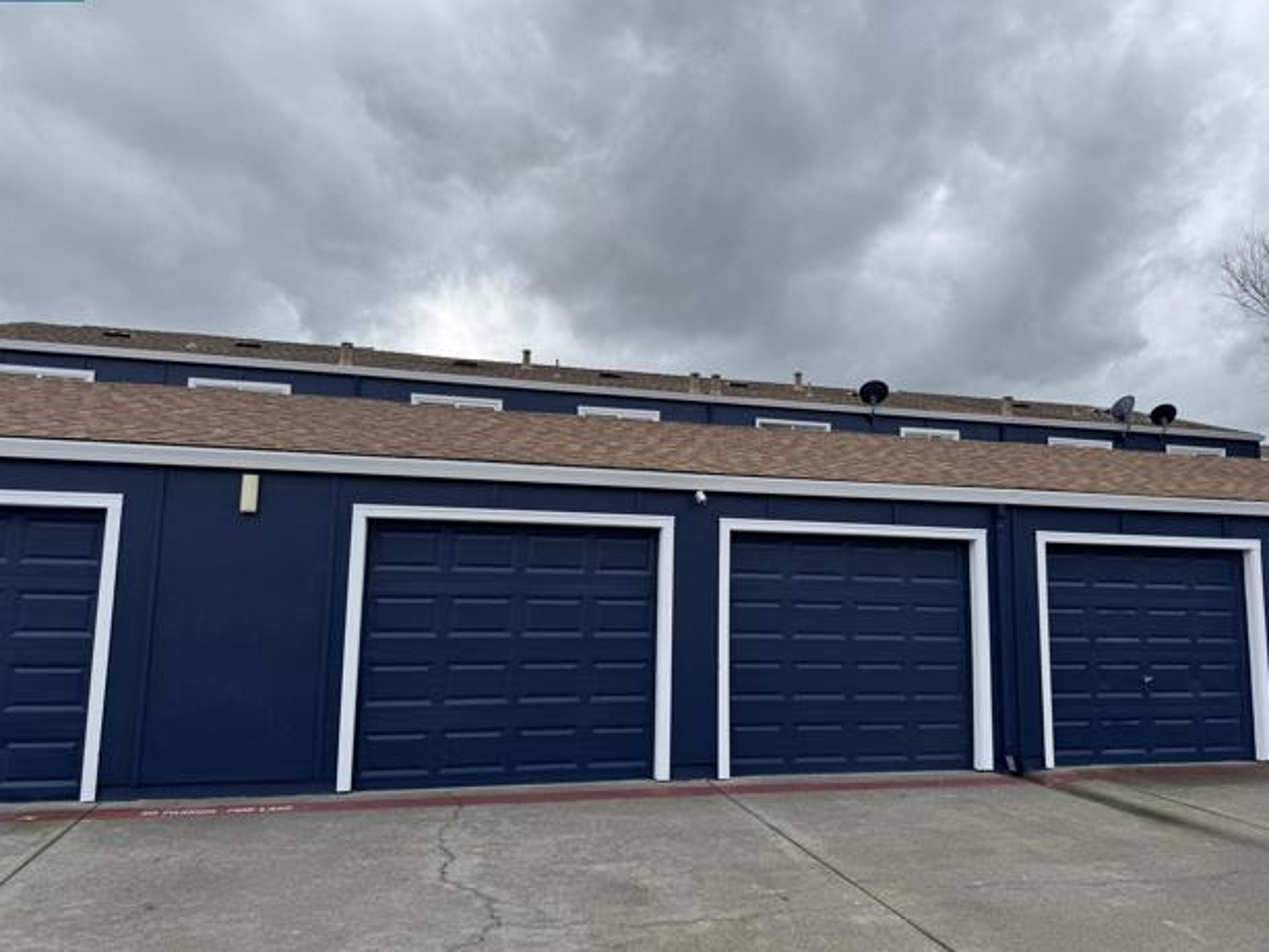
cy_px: 475
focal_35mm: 25
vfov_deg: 54.9
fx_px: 917
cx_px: 659
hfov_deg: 69.3
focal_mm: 6.76
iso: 80
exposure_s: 1/3096
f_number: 1.78
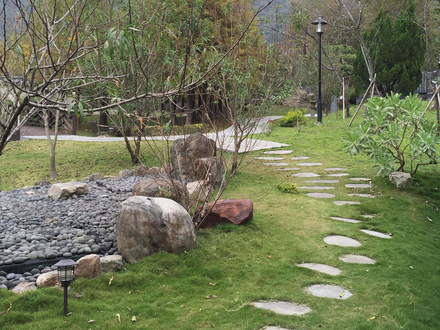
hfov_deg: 46.7
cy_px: 133
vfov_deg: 35.8
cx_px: 250
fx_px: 508
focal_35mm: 40
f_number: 2.2
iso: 32
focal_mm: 4.15
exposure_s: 1/395
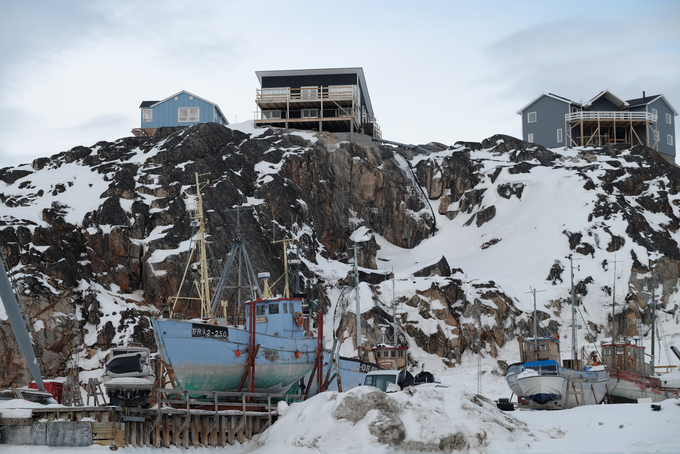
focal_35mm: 75
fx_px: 1417
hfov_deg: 27.0
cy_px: 227
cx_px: 340
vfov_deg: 18.2
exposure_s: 1/150
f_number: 5.6
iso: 200
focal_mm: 50
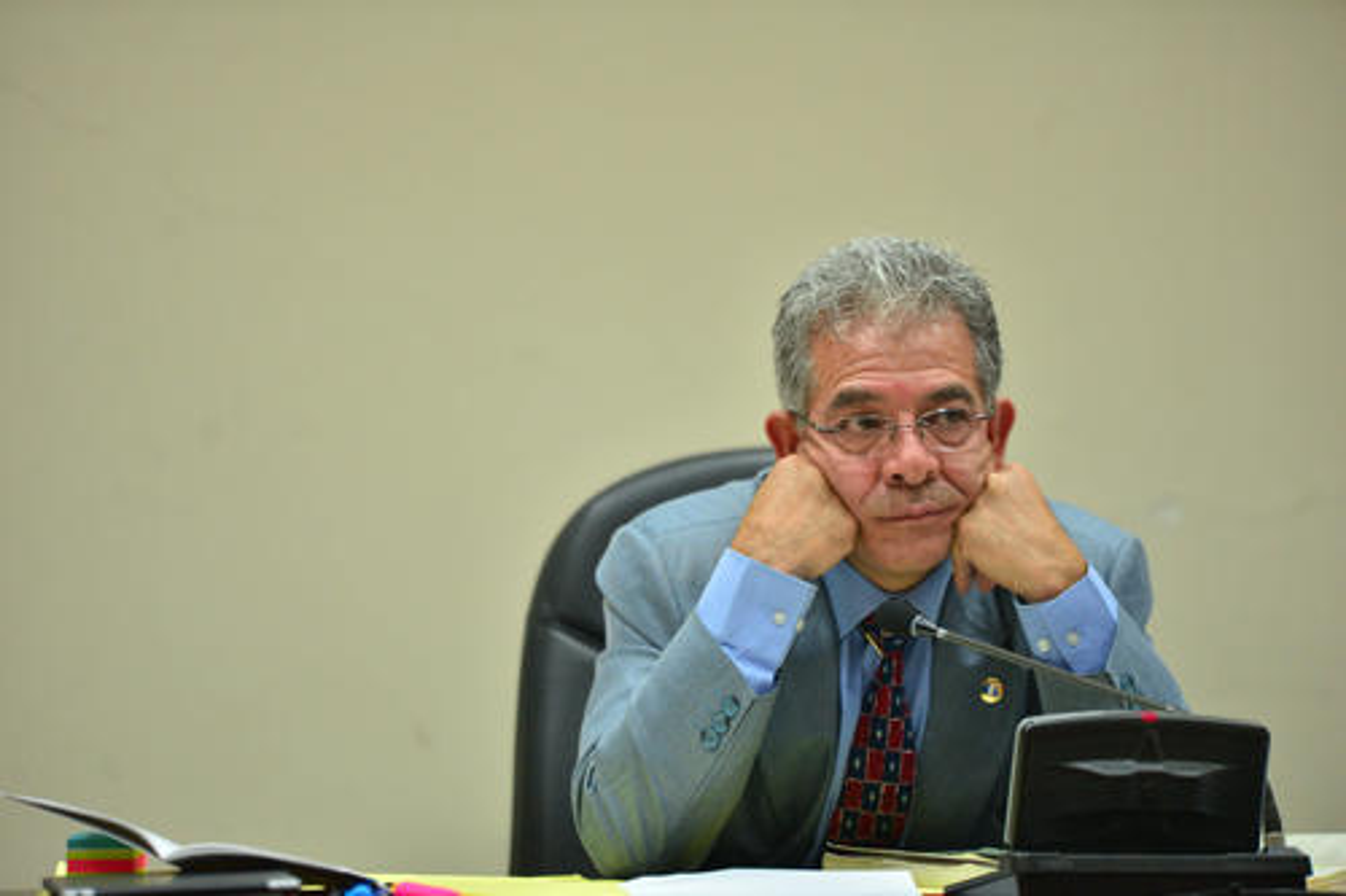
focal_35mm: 200
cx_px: 673
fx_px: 7475
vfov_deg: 6.9
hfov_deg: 10.3
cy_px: 448
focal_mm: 200
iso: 1600
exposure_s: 1/250
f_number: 2.8
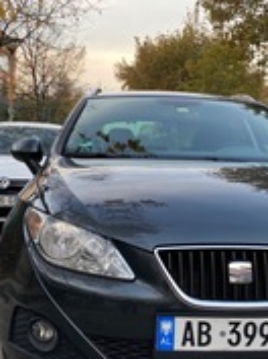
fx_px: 549
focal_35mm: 53
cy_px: 189
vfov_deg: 36.2
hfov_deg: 27.3
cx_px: 177
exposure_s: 1/121
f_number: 1.8
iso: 64
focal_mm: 4.25
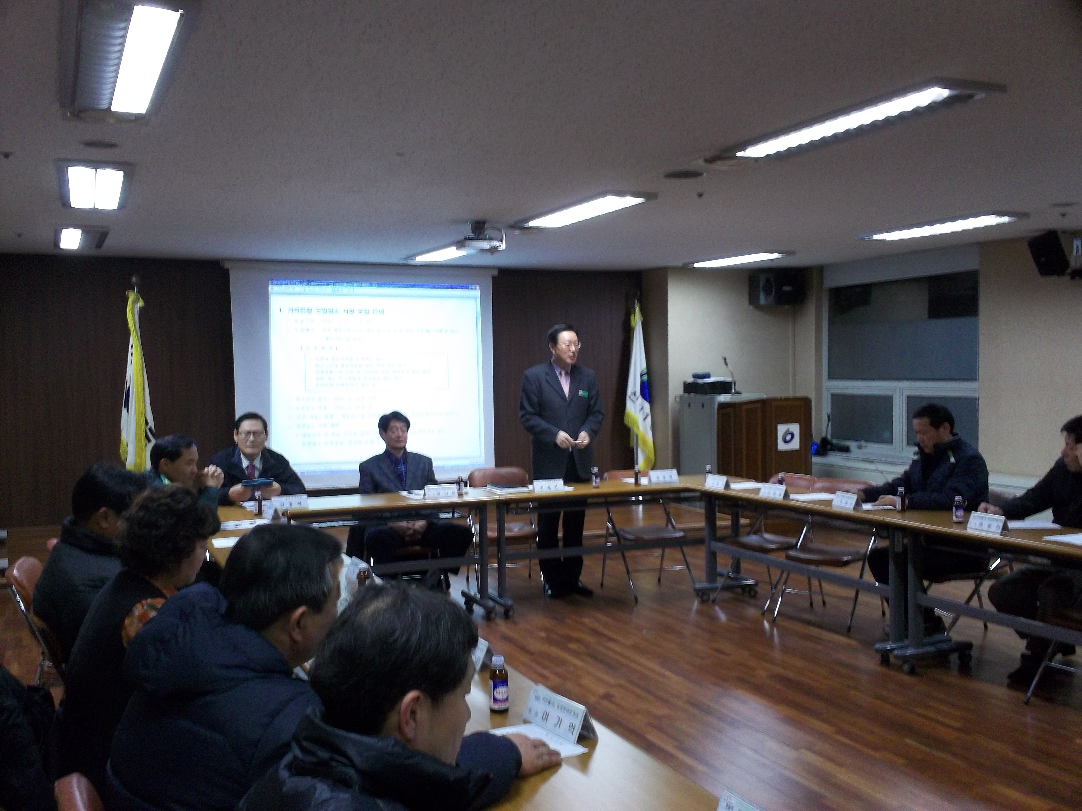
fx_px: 1188
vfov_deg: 37.7
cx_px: 541
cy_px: 406
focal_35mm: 38
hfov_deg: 49.0
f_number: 4.5
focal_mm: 6.3
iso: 162
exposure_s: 1/8
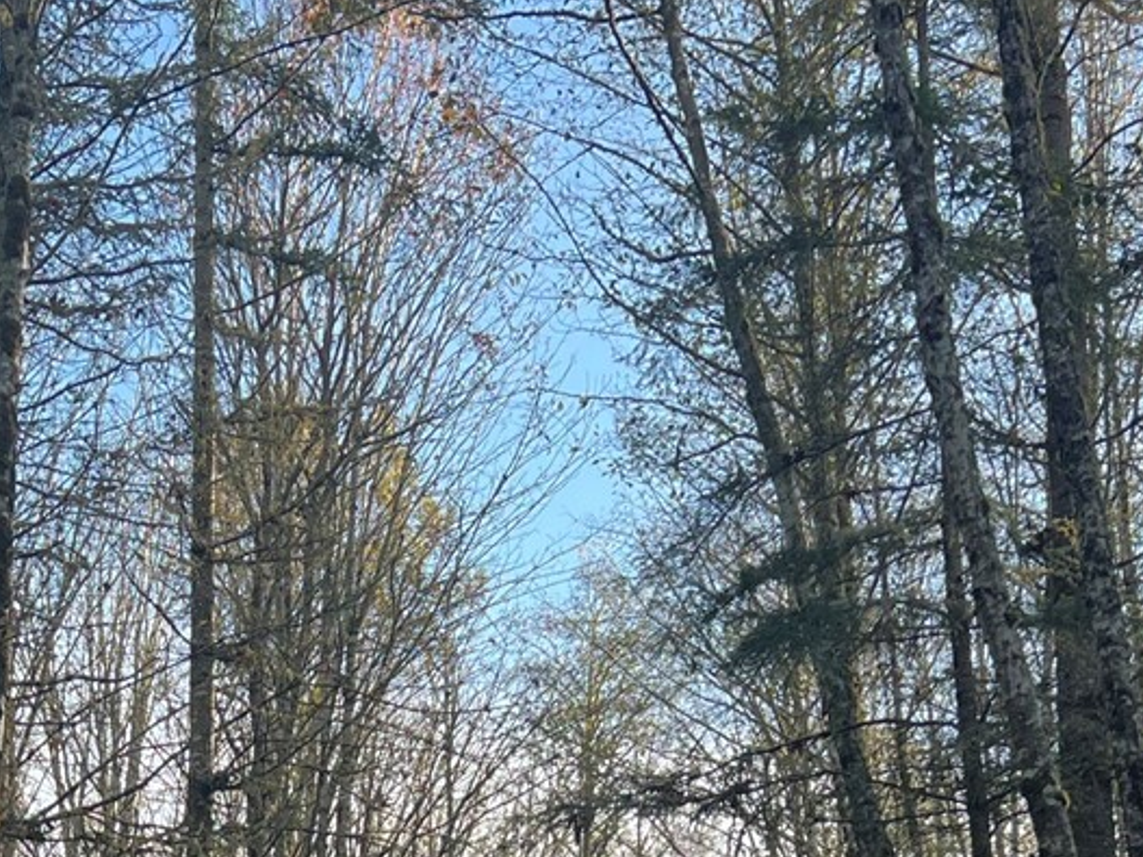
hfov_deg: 24.5
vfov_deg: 17.2
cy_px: 1191
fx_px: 2608
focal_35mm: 79
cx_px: 308
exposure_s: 1/521
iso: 50
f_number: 1.5
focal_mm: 5.7
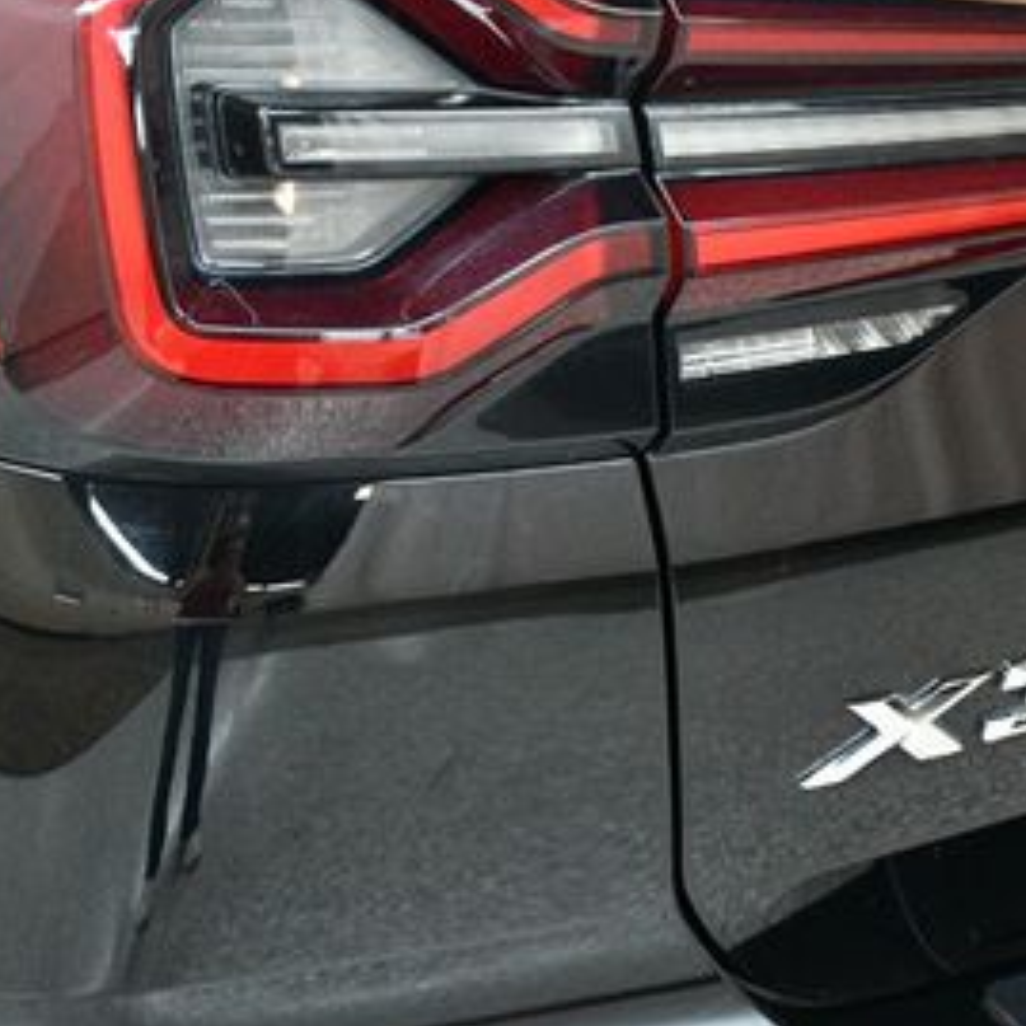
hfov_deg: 19.1
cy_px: 298
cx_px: 507
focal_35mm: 91
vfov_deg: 19.0
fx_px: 3052
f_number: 4
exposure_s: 1/60
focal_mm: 30
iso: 4000
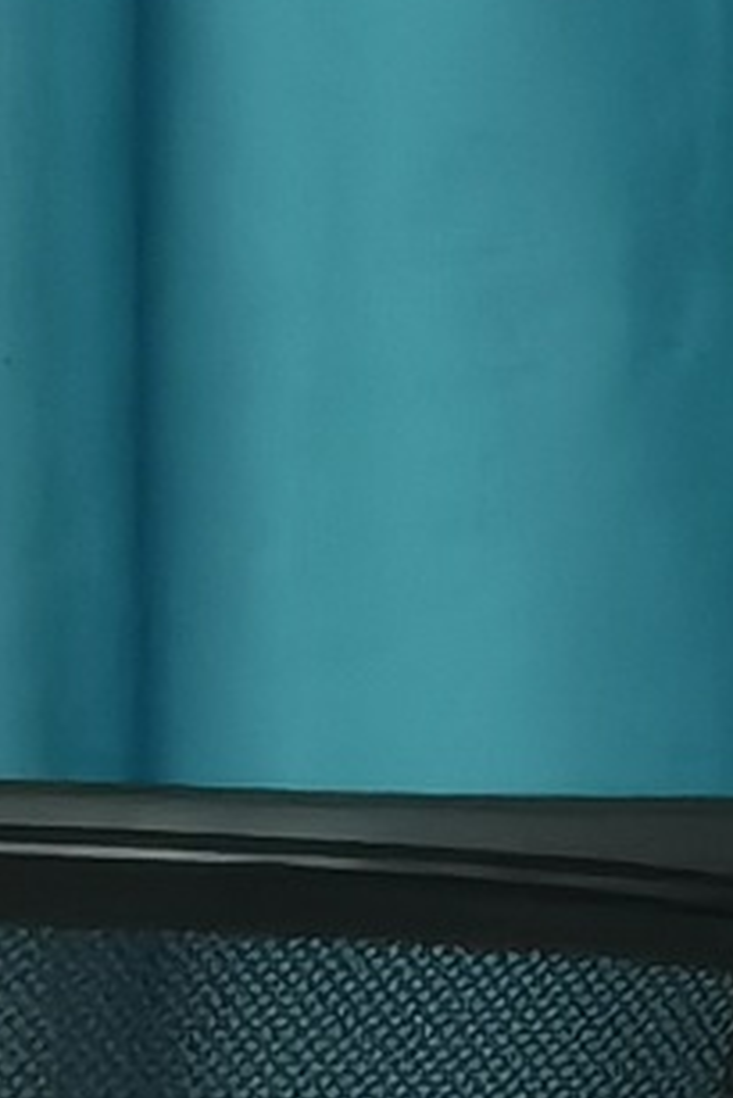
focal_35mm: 1075
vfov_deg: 1.9
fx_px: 32793
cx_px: 1756
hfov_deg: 1.3
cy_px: 156
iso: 125
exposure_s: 1/33.3
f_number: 2.4
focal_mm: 7.48
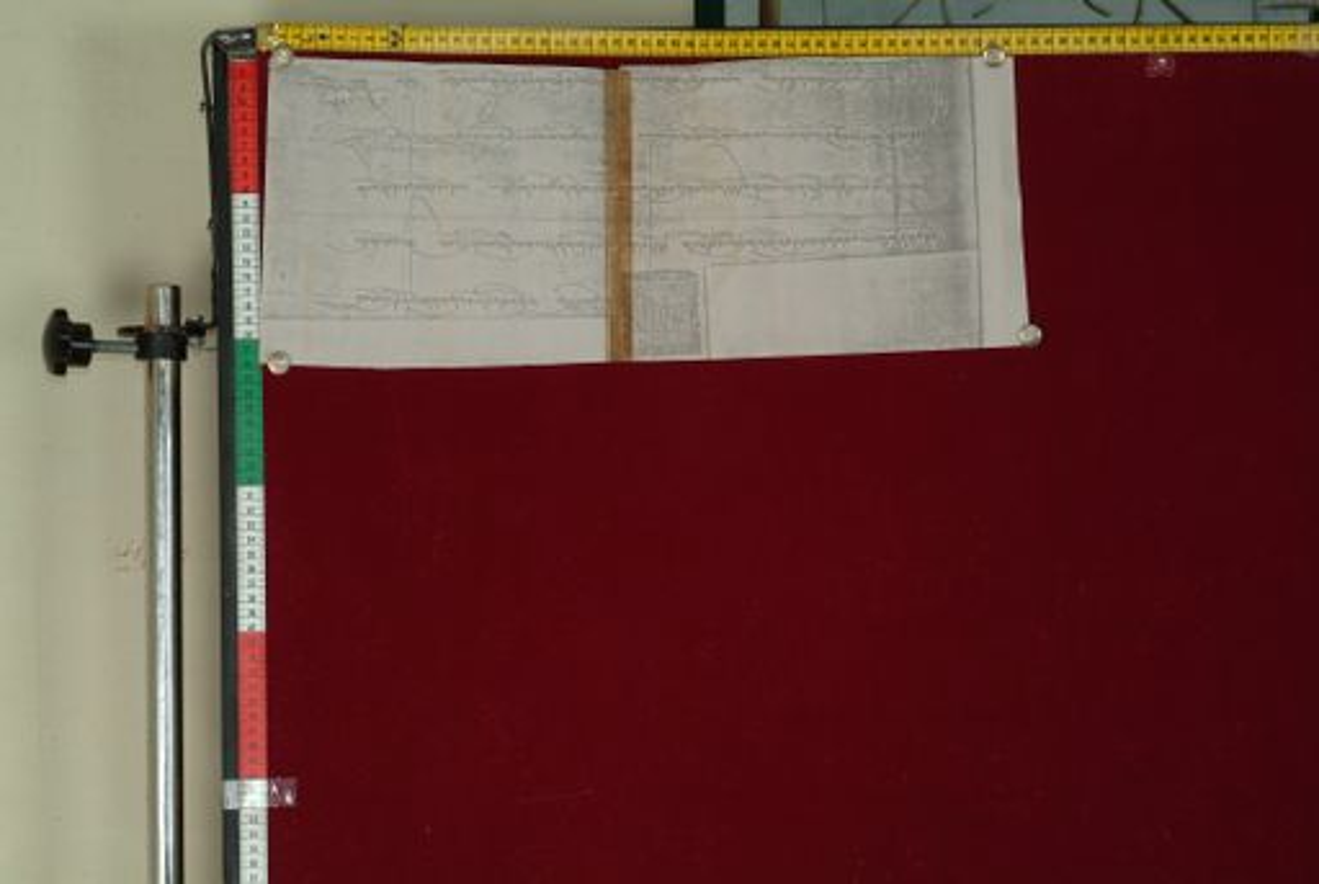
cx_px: 660
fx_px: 3247
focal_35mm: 88
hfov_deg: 23.0
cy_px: 442
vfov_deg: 15.5
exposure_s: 1/20
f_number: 13
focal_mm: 59
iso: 160
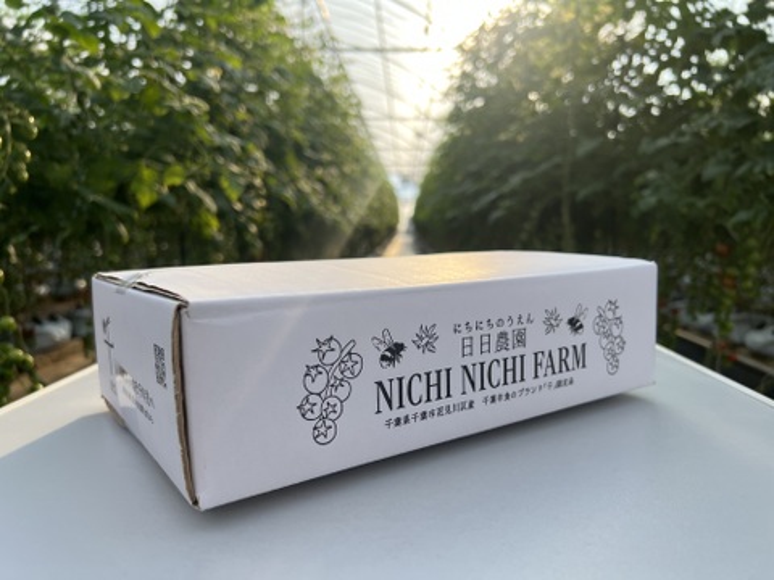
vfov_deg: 53.1
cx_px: 387
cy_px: 290
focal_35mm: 26
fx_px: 581
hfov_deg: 67.3
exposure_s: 1/1779
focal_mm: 5.7
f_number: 1.5
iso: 50
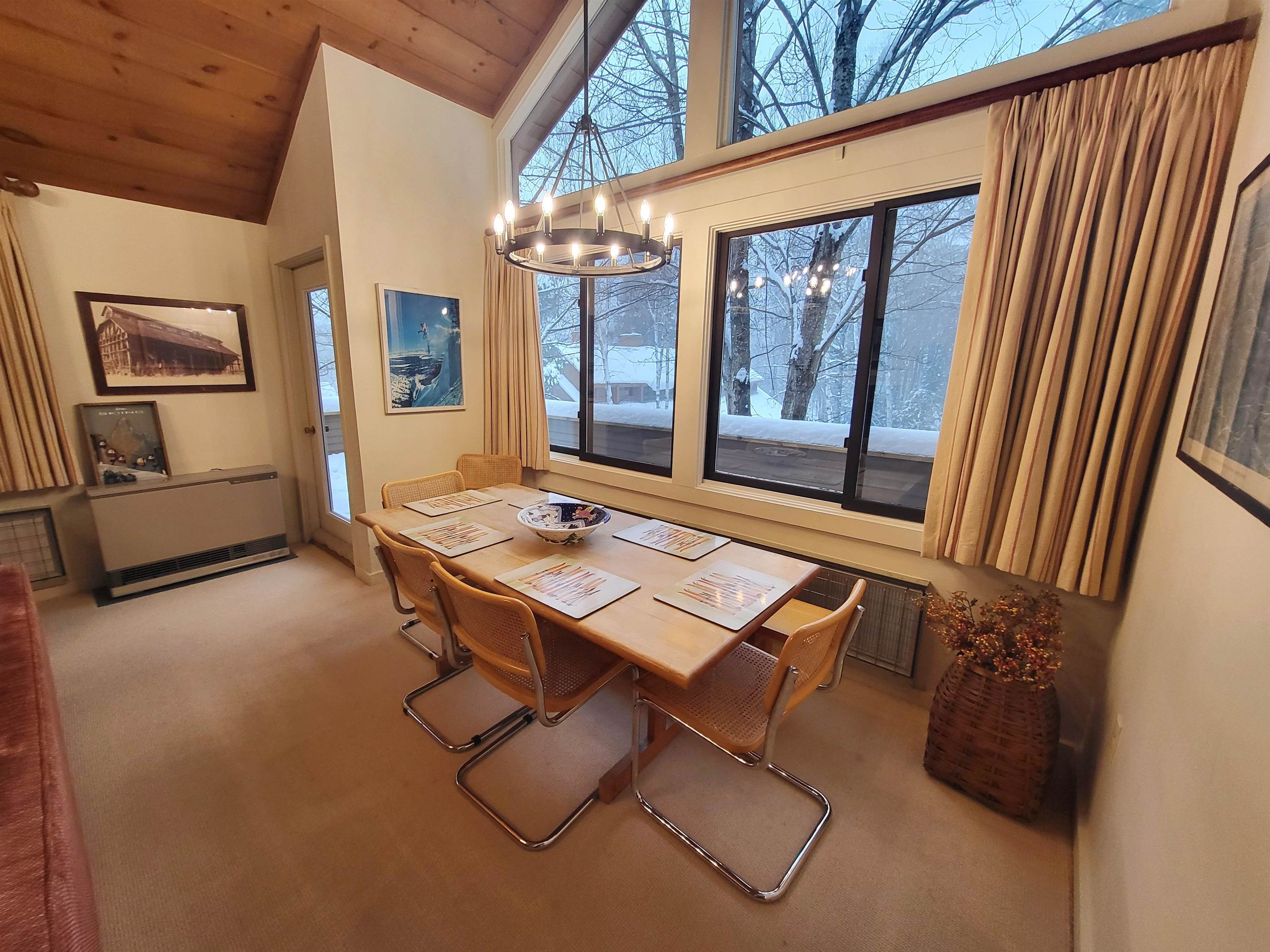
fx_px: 477
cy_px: 476
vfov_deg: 89.9
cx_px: 635
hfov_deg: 106.2
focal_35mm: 13
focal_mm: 1.74
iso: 125
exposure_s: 1/60
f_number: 2.2
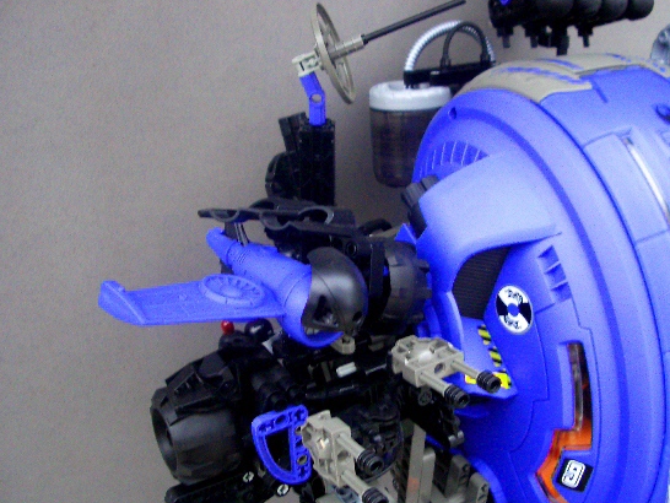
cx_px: 353
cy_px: 264
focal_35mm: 41
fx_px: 794
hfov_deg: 45.7
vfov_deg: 35.2
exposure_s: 1/60
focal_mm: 5.8
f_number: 2.6
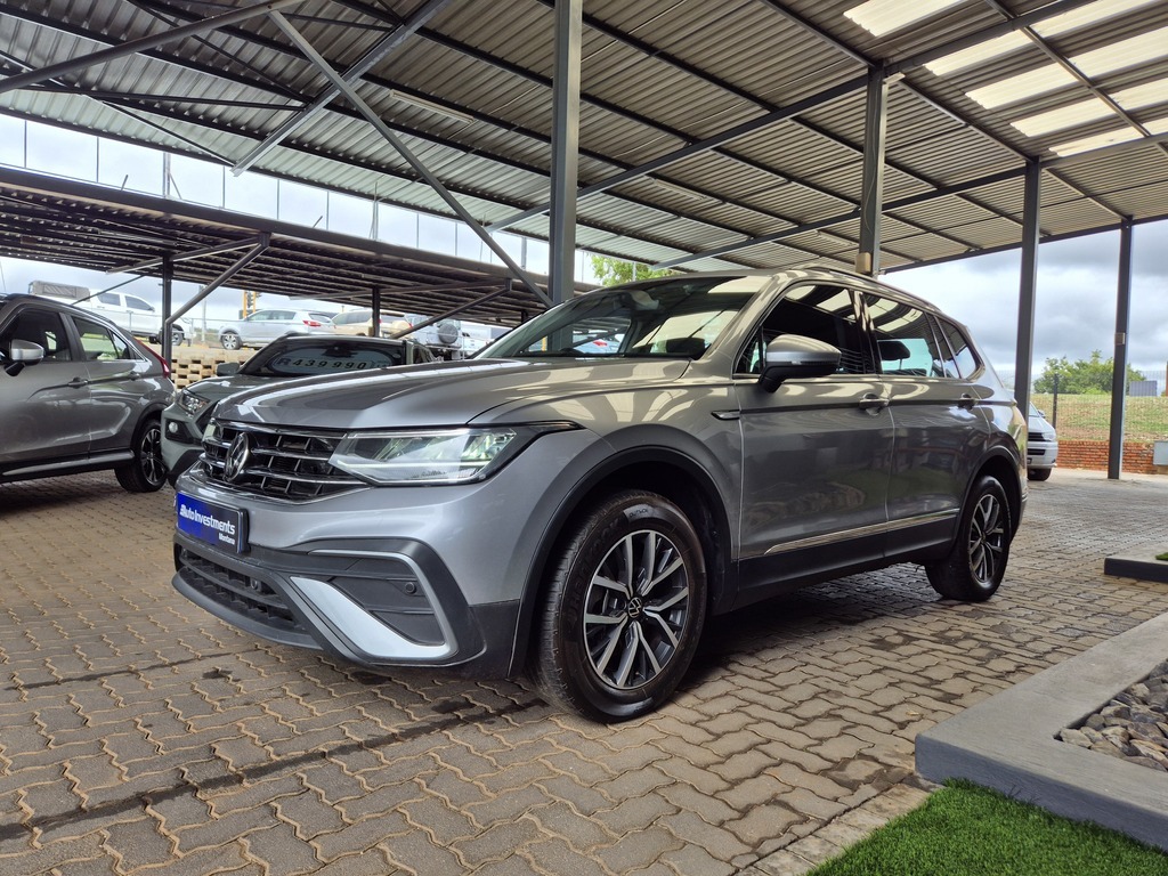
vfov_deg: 58.9
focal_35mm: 23
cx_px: 584
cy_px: 438
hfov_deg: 73.9
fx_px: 776
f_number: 1.8
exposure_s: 1/642
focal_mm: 5.4
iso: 25
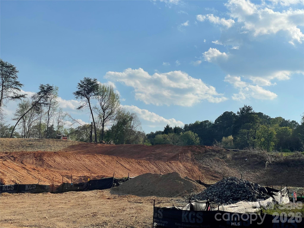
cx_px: 152
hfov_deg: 36.8
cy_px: 114
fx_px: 457
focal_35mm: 52
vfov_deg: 28.0
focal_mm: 6
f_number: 2
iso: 25
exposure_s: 1/3690
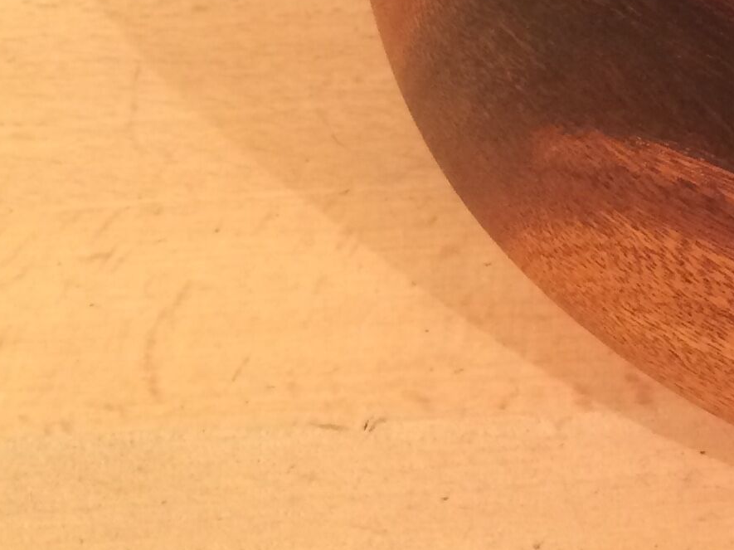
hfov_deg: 16.6
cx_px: 1134
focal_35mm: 107
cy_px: -257
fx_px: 2268
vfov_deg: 13.1
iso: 100
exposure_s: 1/33
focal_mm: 4.15
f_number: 2.2
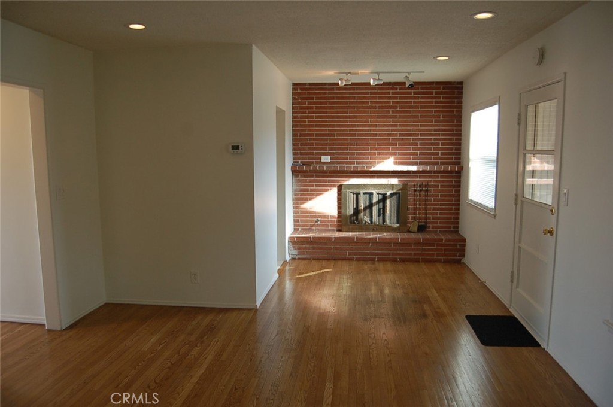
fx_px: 459
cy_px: 204
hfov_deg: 67.4
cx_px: 306
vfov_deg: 47.8
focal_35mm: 27
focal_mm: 18
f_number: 3.5
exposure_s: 1/50
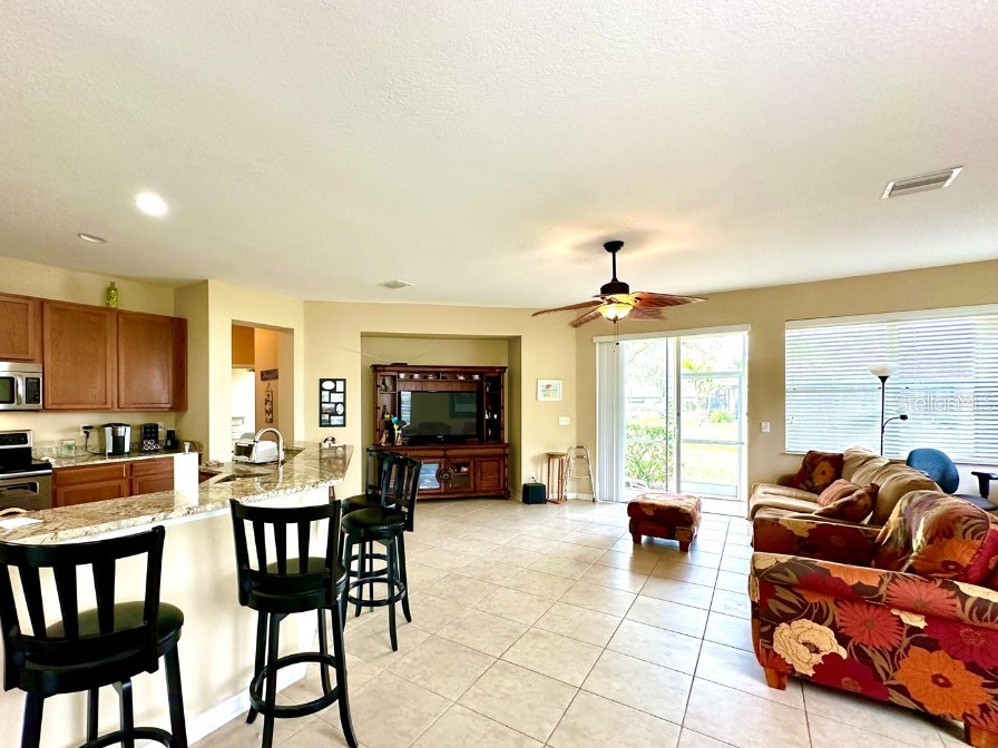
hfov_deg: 93.9
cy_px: 402
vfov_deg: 78.0
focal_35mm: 16
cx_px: 430
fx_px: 461
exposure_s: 1/120
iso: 320
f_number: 2.2
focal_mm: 2.22
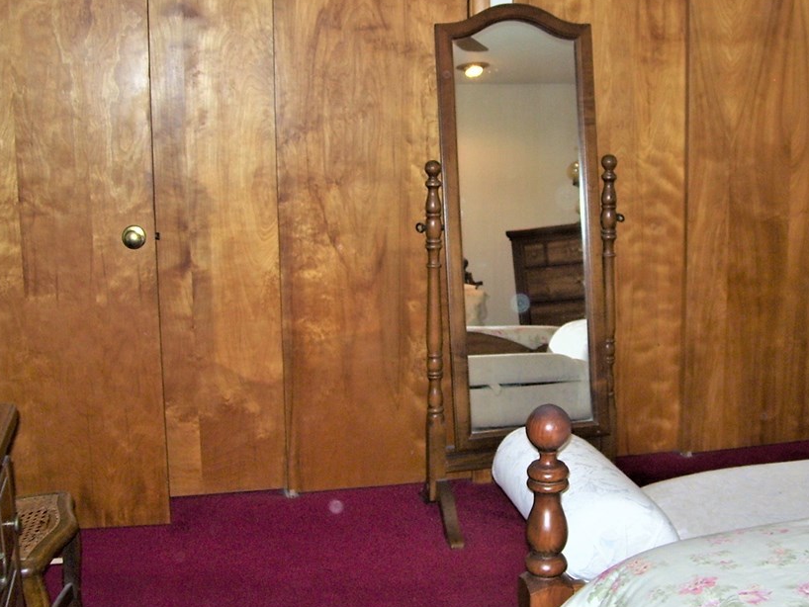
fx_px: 1052
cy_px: 256
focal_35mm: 45
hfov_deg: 42.0
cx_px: 450
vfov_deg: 32.1
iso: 80
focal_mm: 6
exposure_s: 1/60
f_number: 2.7
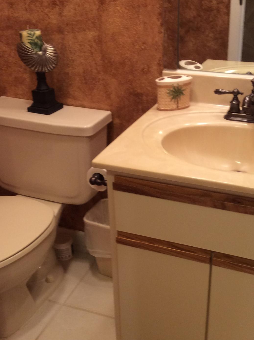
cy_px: 177
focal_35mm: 46
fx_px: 451
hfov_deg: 31.4
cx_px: 144
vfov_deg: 41.3
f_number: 2.4
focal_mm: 3.3
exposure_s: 1/25
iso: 64
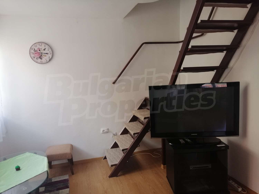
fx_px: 202
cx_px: 130
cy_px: 97
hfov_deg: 65.3
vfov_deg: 51.4
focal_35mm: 27
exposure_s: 1/50
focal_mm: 3.95
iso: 50
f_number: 1.8
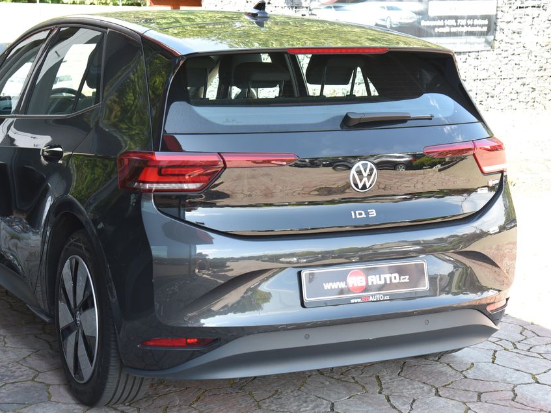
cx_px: 220
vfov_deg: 22.9
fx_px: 1019
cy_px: 212
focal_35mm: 64
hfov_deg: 30.2
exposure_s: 1/125
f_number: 5.6
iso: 500
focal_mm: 55
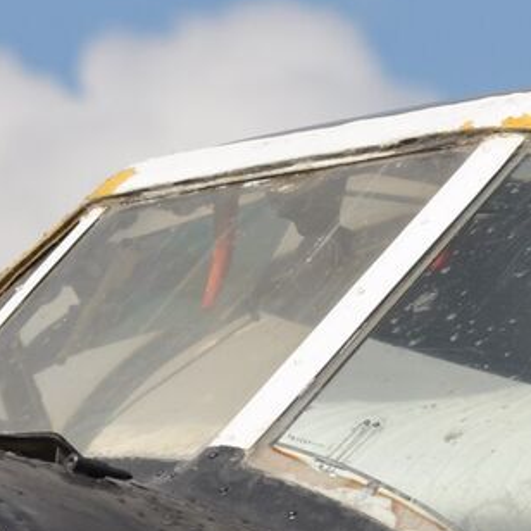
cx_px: 684
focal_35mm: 715
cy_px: 431
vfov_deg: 2.5
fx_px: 12405
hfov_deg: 2.4
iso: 200
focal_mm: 135
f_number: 8
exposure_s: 1/800
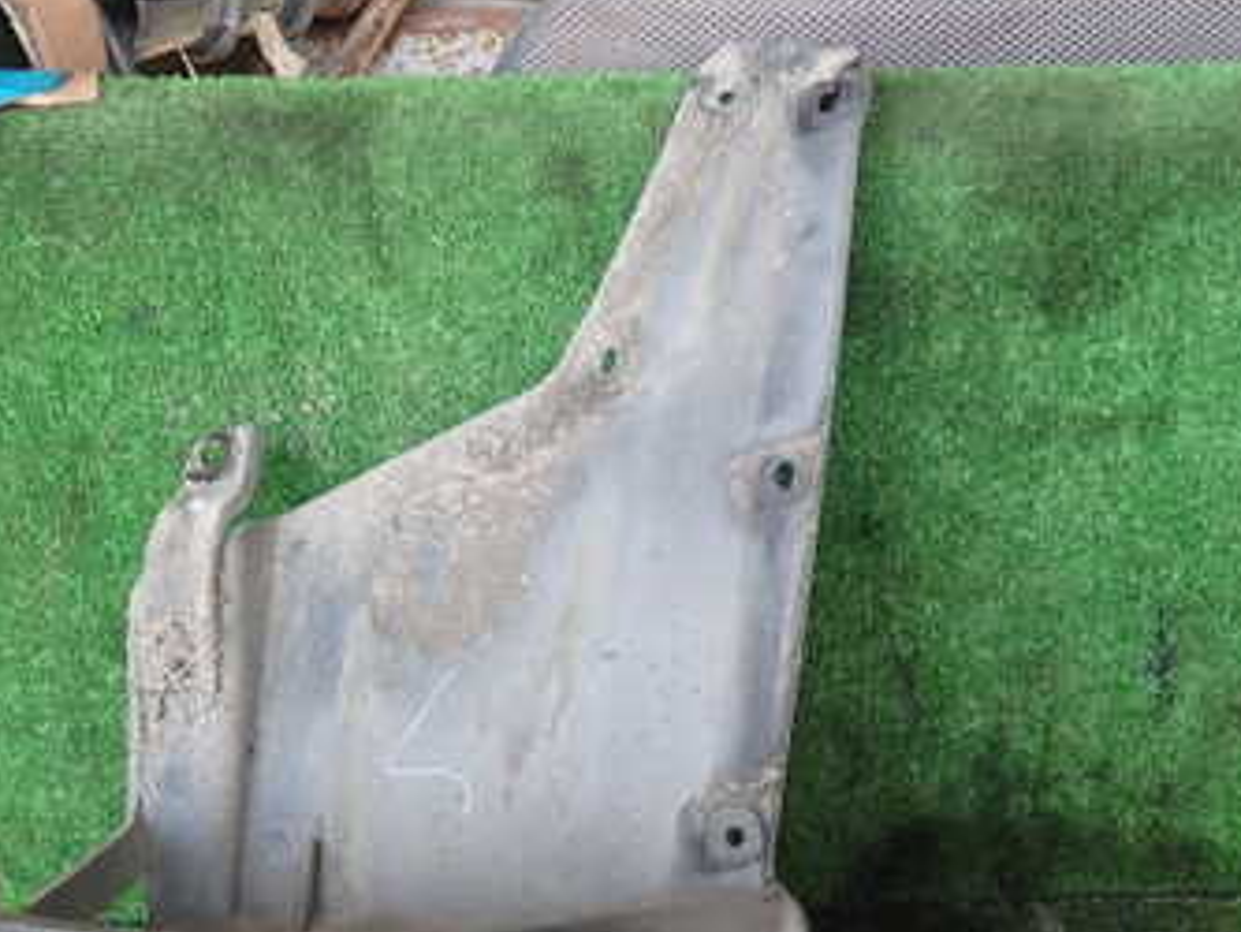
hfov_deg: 35.1
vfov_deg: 26.7
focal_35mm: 54
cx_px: 388
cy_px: 697
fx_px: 1937
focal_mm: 5.4
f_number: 2.3
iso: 200
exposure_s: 1/60
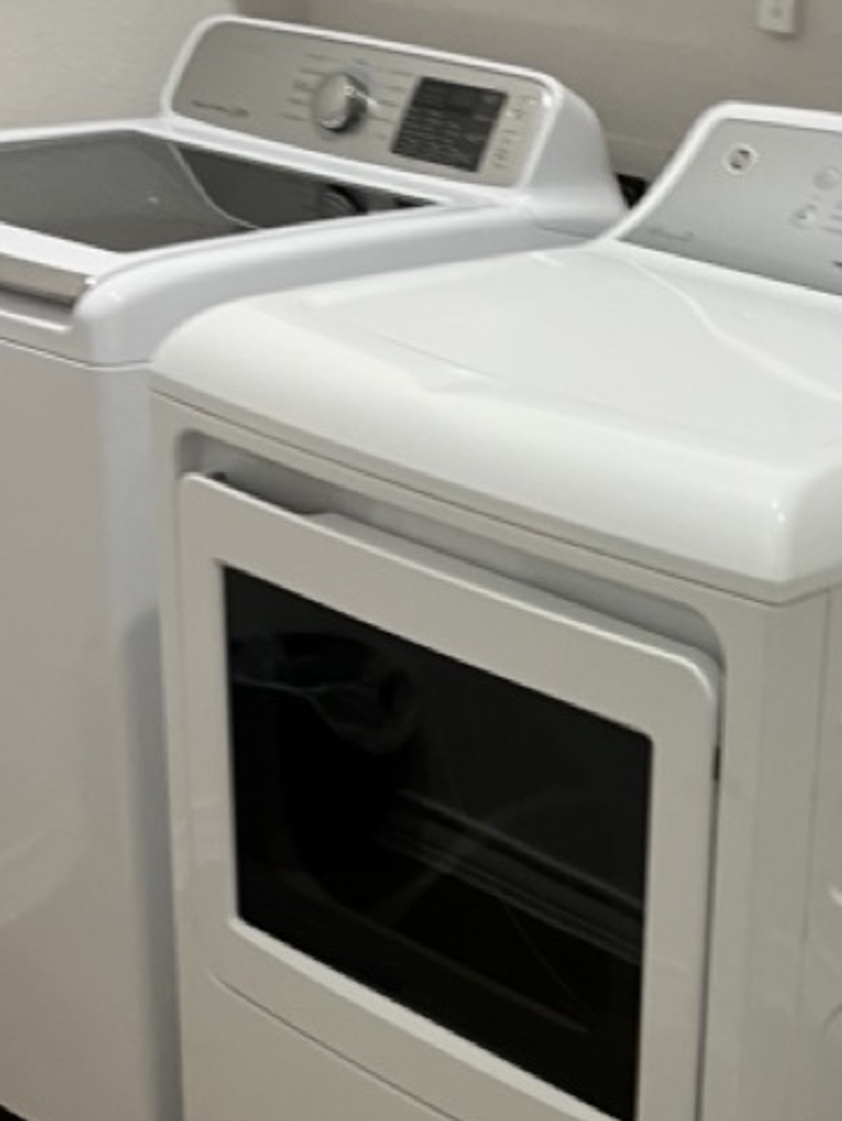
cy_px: 798
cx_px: 861
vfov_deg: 27.9
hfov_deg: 20.6
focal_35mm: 69
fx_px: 2236
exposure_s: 1/60
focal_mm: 5.1
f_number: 1.6
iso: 200
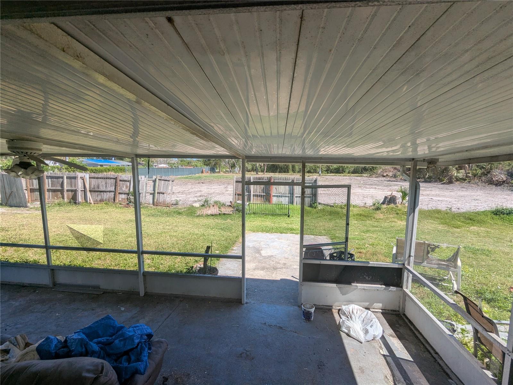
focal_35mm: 16
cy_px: 192
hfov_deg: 94.5
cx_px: 256
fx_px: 237
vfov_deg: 78.1
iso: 56
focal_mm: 2.35
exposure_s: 1/959
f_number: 2.2
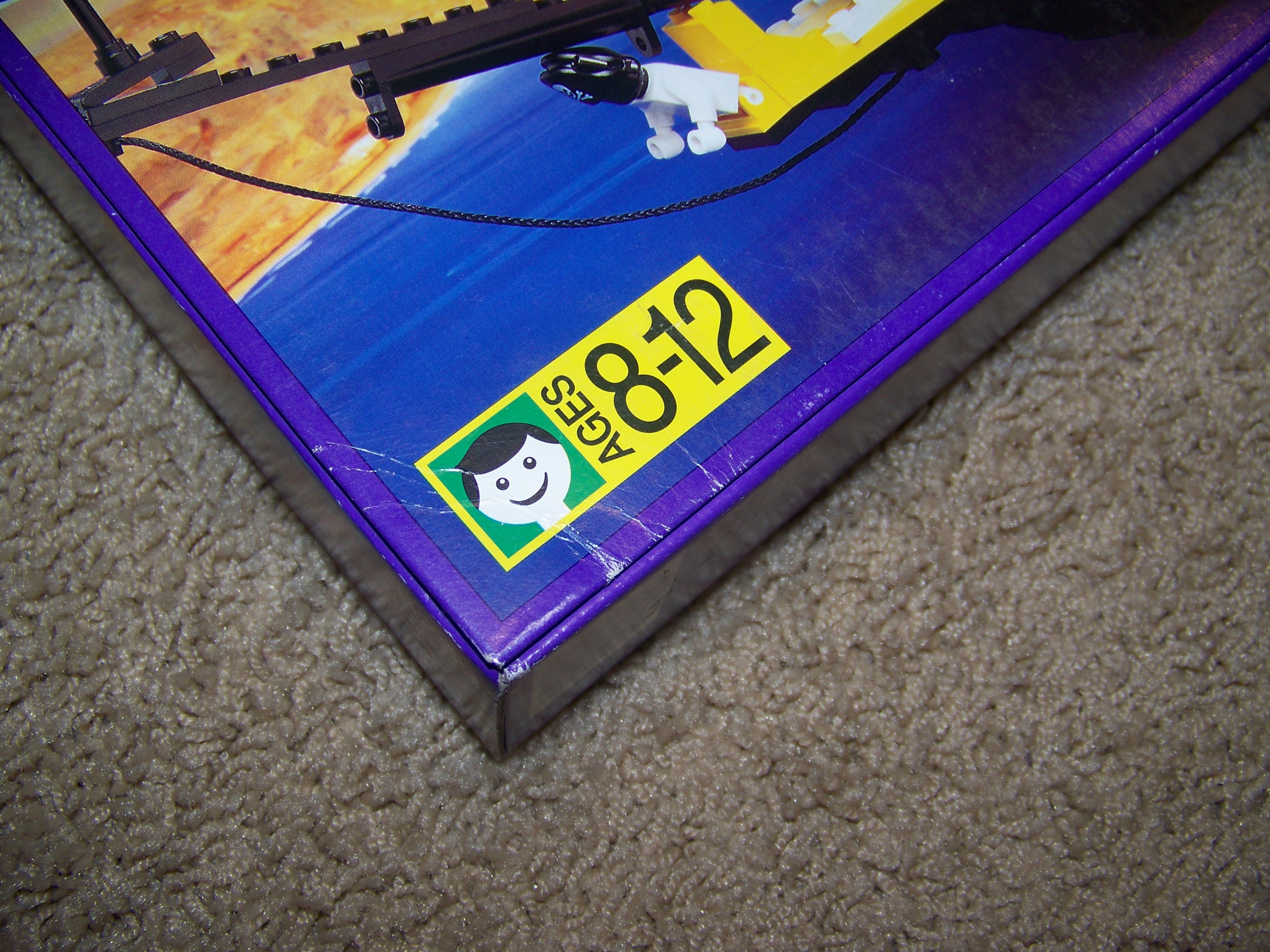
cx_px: 635
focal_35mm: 36
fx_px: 1321
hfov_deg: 51.4
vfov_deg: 39.7
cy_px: 476
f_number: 2.8
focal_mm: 5.85
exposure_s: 1/30
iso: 64
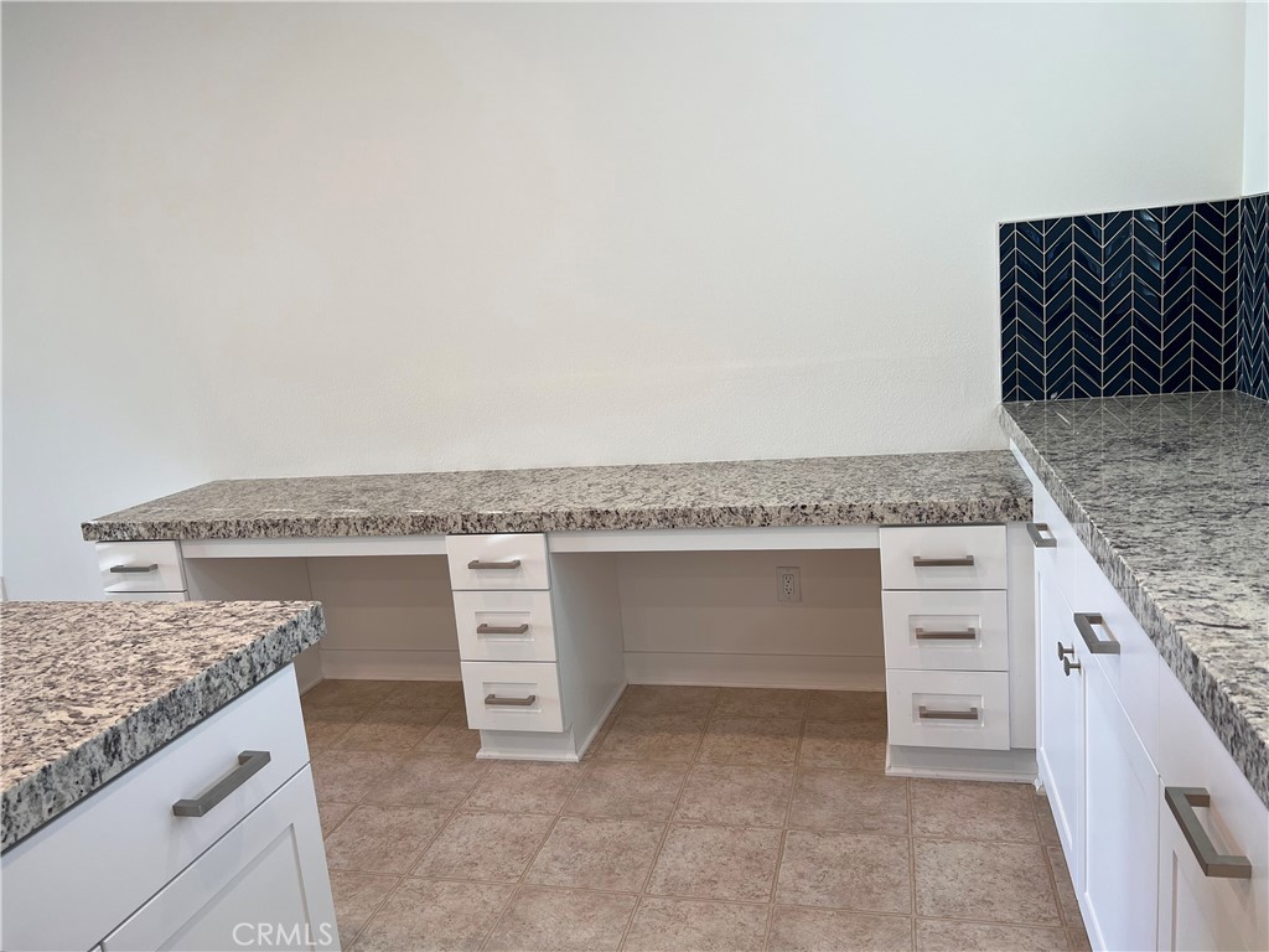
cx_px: 634
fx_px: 953
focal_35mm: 26
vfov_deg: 53.1
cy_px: 476
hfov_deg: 67.3
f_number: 1.5
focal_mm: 5.7
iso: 50
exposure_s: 1/120
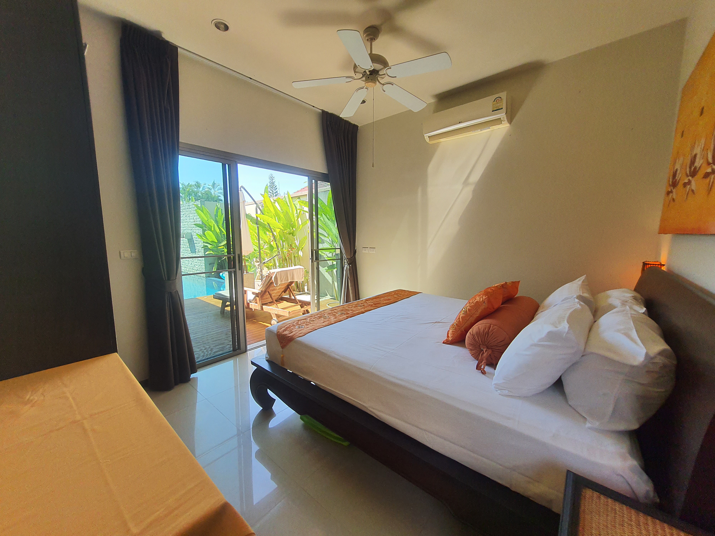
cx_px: 358
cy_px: 268
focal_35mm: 13
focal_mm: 1.74
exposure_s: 1/137
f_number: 2.2
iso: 50
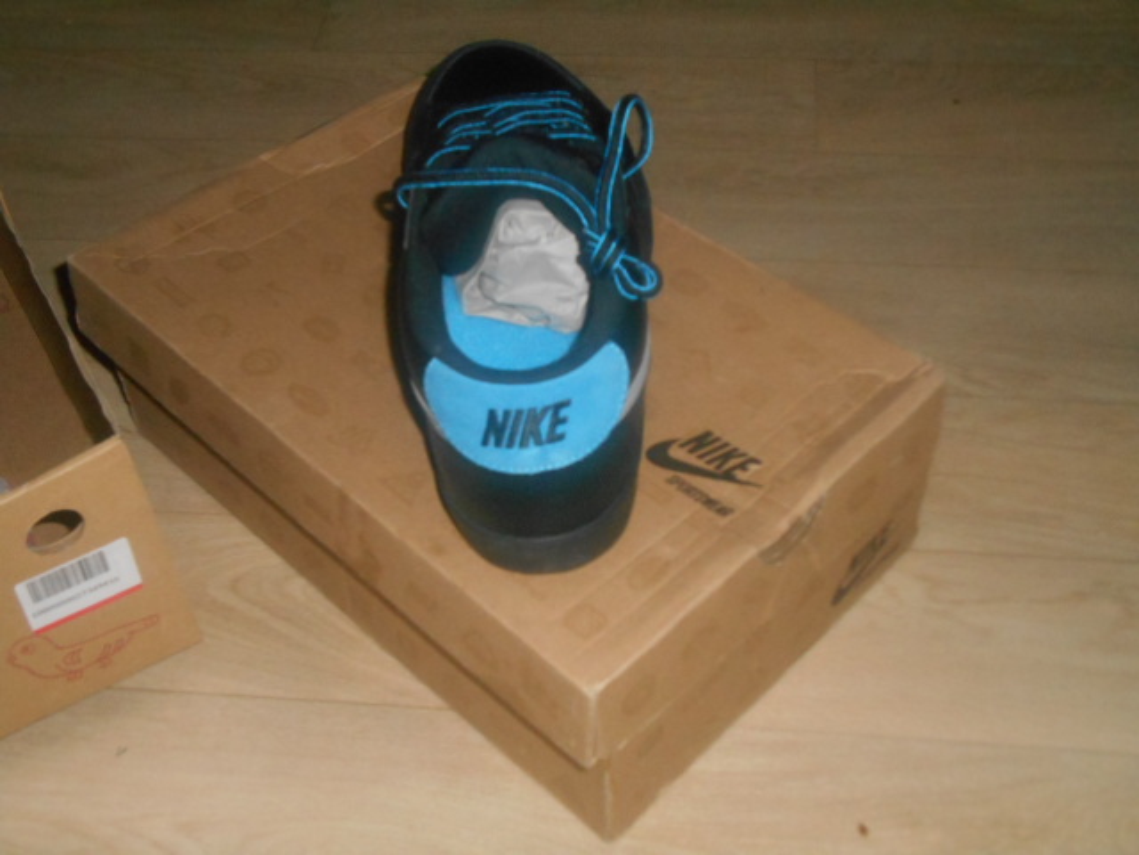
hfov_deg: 41.2
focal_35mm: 46
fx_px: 1514
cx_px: 570
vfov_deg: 31.5
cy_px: 428
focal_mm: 8.3
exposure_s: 1/30
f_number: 12.8
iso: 640
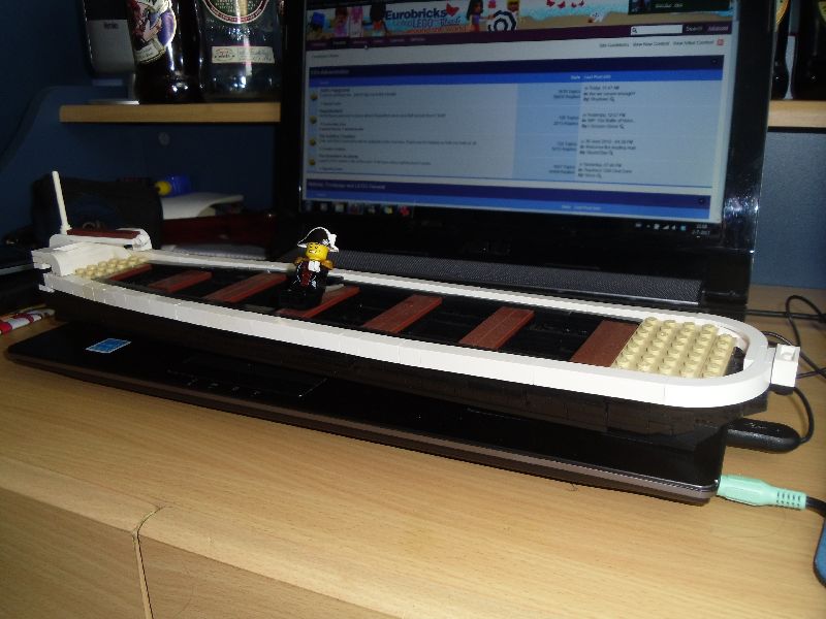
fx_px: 740
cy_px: 310
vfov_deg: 45.4
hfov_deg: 58.4
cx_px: 413
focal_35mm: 31
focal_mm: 5.6
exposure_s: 1/45
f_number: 3.3
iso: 80
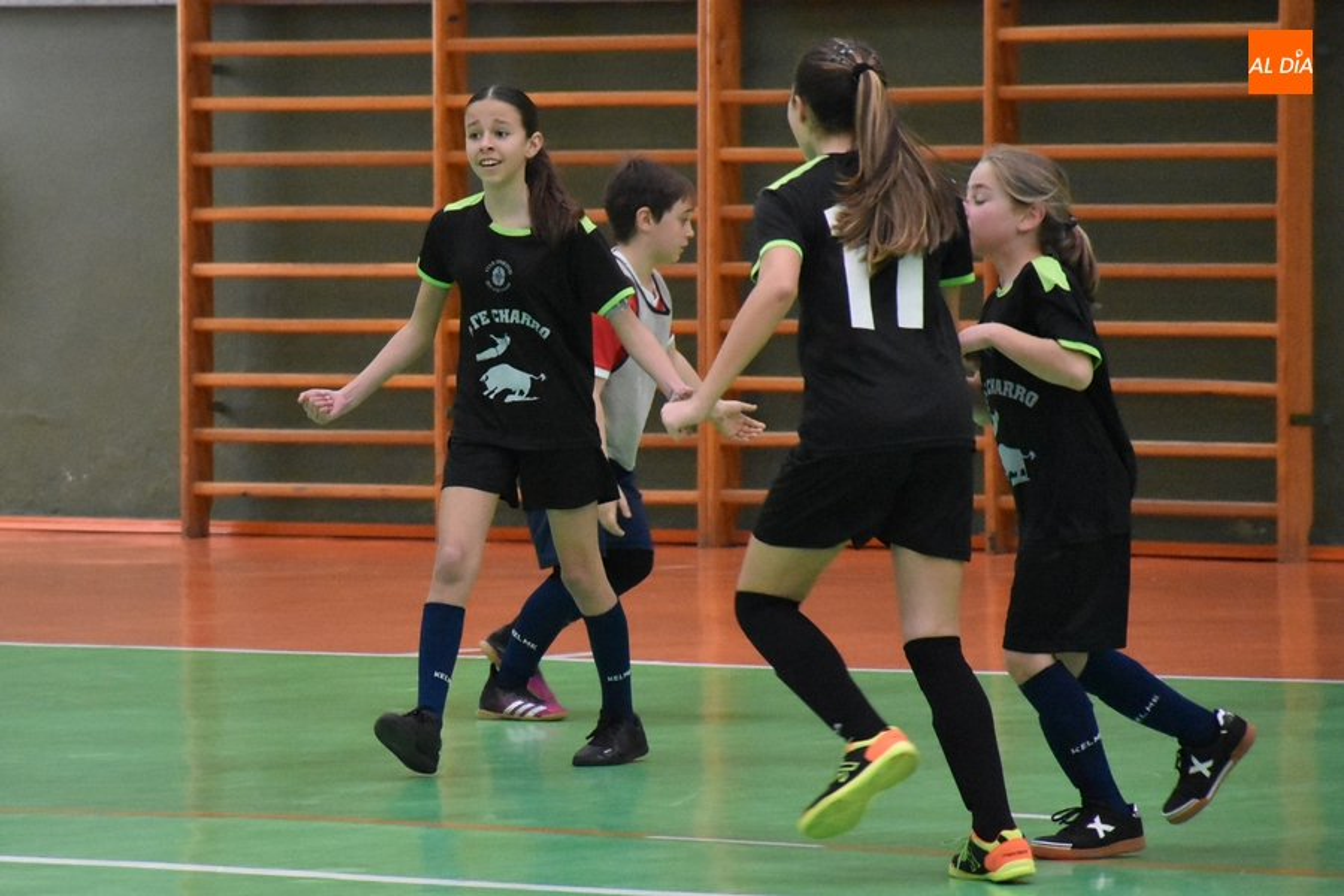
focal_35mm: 210
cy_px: 448
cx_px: 672
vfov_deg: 6.5
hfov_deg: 9.8
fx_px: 7839
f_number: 5.6
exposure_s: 1/500
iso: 7200
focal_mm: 140
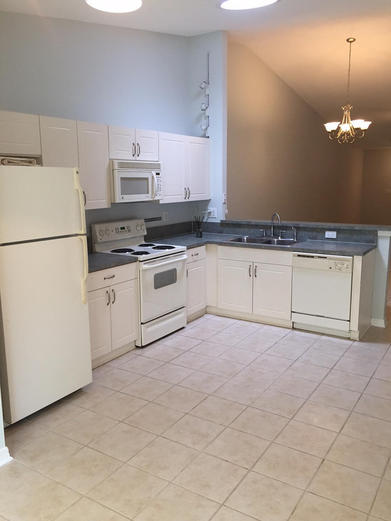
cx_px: 196
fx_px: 437
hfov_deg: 48.2
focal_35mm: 29
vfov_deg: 61.7
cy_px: 260
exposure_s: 1/30
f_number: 2.2
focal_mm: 4.15
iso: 50
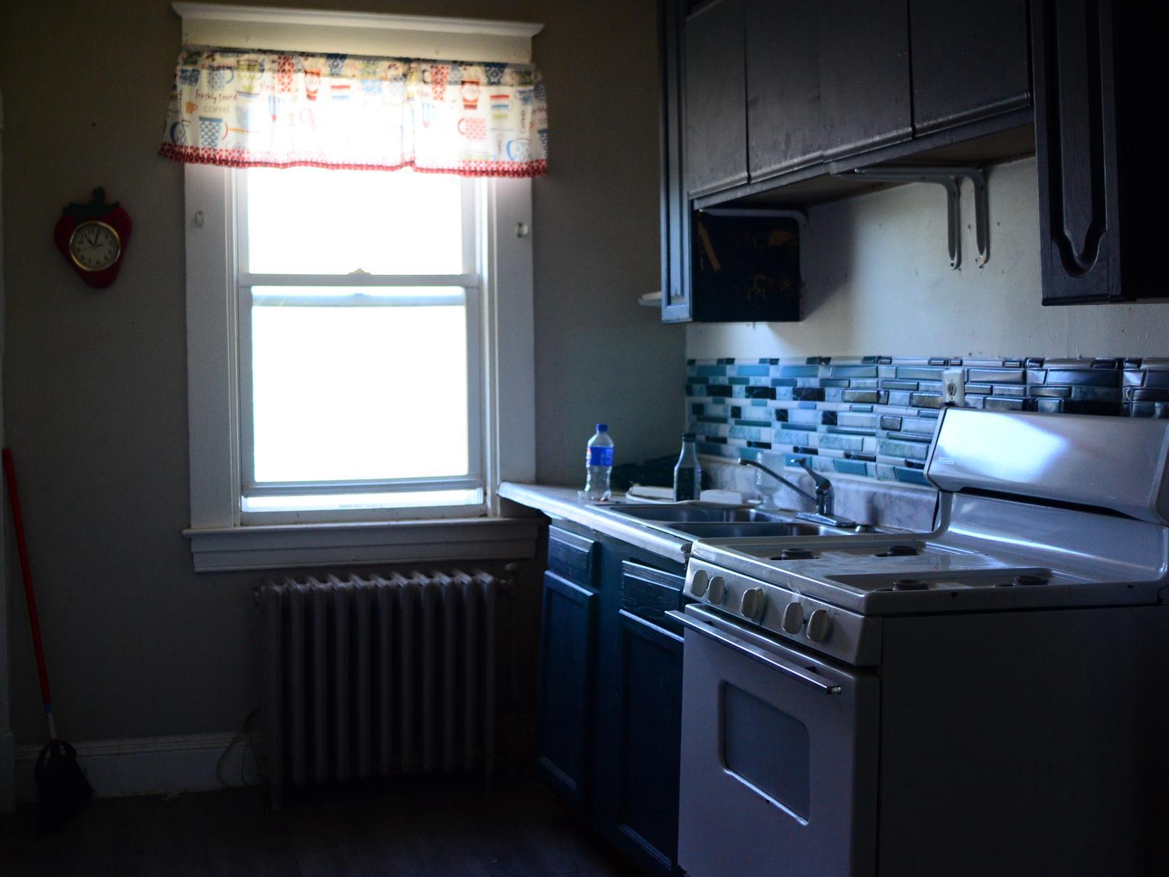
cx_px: 529
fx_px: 1452
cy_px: 416
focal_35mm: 43
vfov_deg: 33.6
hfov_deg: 43.8
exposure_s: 1/400
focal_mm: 24
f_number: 3.5
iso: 1000
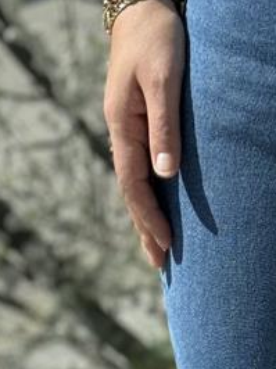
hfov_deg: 6.0
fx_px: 2566
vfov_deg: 8.0
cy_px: 633
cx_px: 485
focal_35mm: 241
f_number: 1.78
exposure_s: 1/1395
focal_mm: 6.86
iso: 64
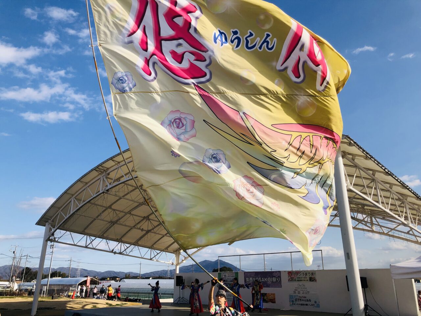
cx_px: 210
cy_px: 158
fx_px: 341
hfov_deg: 63.4
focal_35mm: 28
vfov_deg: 49.7
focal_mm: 3.99
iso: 20
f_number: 1.8
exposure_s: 1/2525
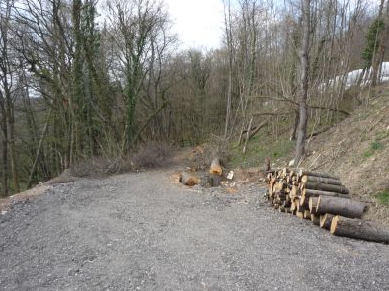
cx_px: 179
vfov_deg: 36.7
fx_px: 438
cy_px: 129
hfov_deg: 47.8
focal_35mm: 39
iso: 100
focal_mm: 5.2
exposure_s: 1/250
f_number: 4
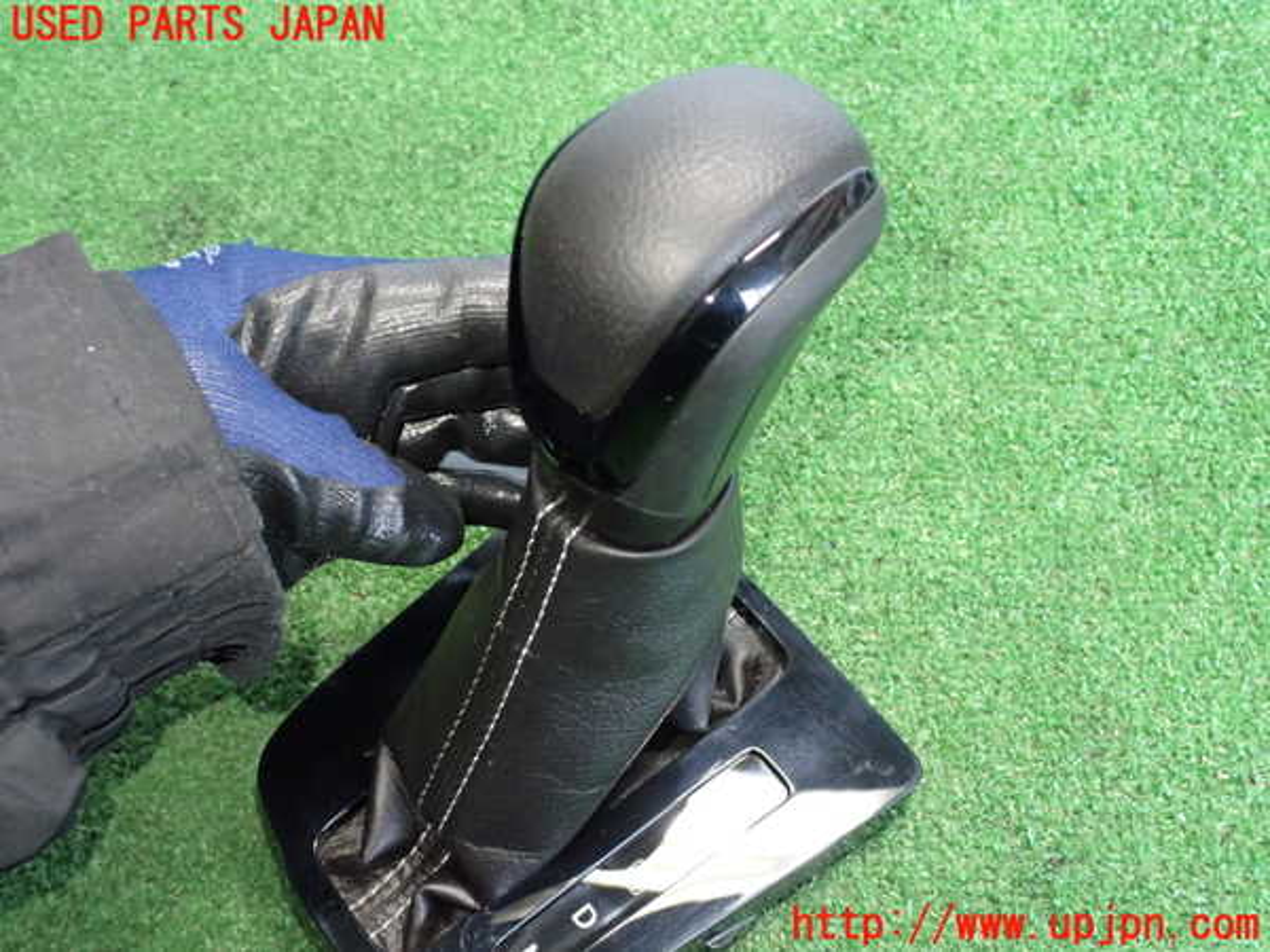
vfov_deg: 39.7
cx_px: 635
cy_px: 476
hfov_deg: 51.4
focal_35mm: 36
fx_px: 1321
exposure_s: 1/13
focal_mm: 6.37
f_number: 3.5
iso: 800
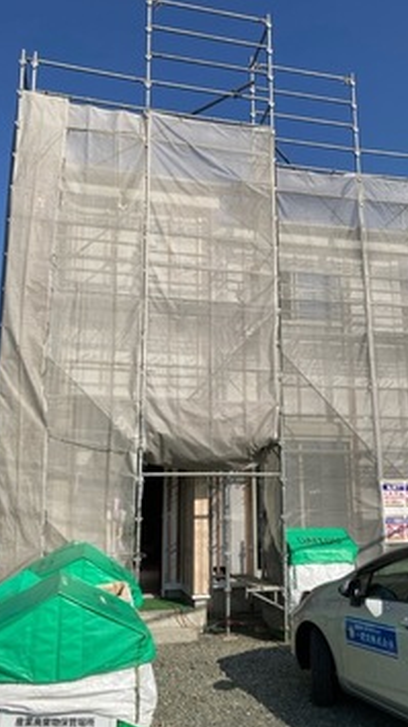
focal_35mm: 31
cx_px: 228
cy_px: 368
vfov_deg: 62.6
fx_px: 597
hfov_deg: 37.7
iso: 20
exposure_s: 1/2857
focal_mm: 3.99
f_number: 1.8
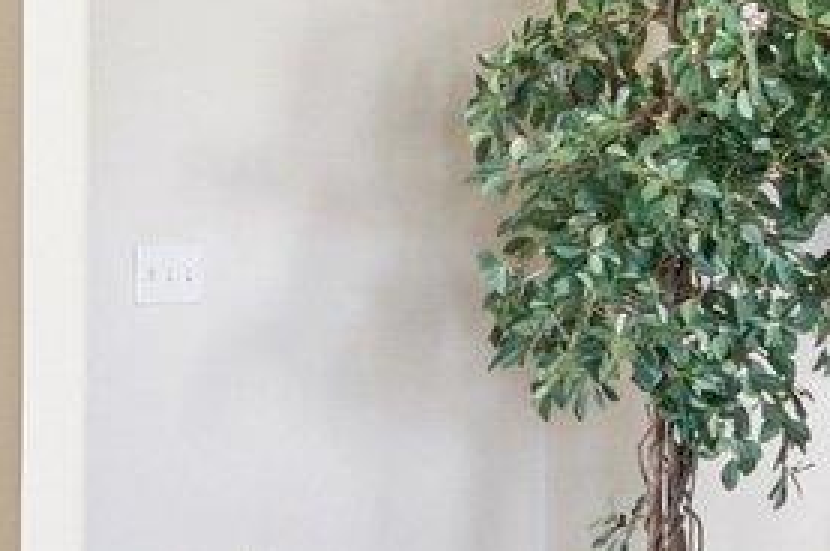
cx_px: -9
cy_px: 49
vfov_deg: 12.2
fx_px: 2556
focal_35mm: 111
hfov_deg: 18.0
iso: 400
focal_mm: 10
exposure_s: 1/6
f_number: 8
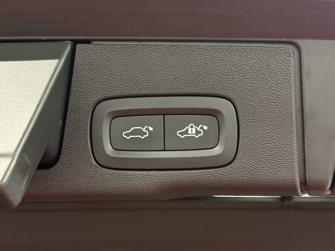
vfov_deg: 30.3
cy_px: 126
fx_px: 465
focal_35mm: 48
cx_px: 168
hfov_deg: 39.7
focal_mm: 6.76
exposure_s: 1/50
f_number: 1.78
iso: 200
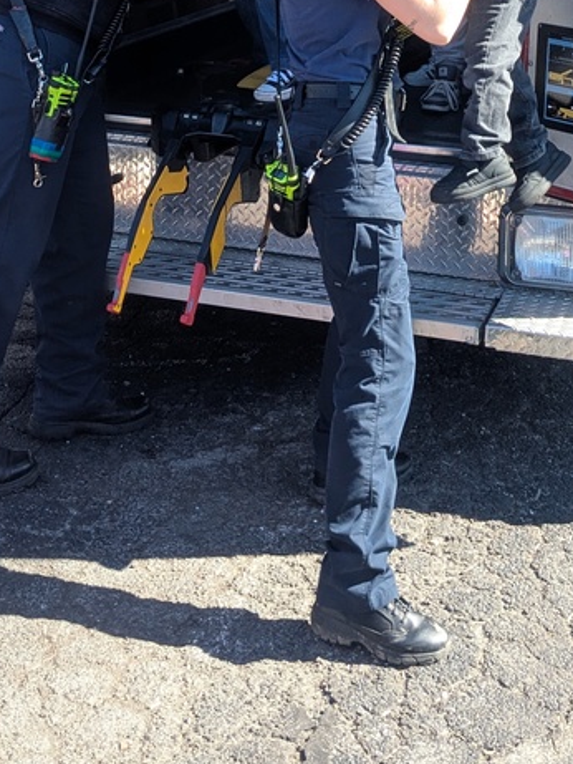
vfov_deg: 30.5
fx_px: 1324
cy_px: 55
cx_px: 359
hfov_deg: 24.4
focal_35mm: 60
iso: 50
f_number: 1.73
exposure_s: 1/450
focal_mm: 4.38
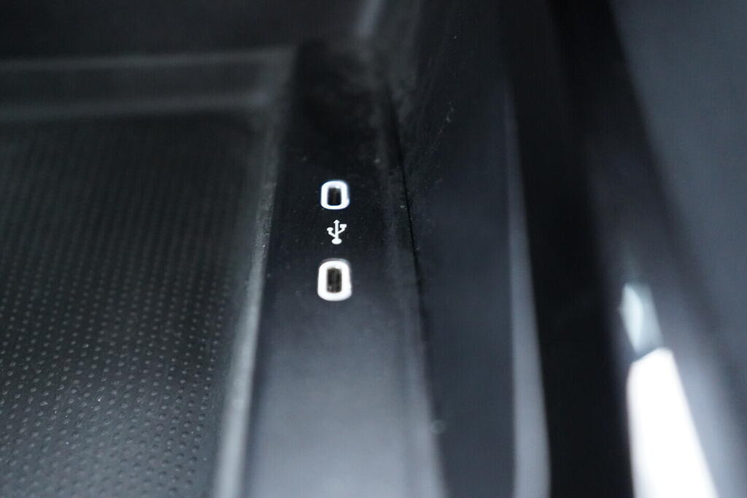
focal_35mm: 36
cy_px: 249
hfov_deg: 53.1
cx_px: 374
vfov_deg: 36.9
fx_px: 747
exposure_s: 1/40
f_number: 2.8
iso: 4000
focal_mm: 24
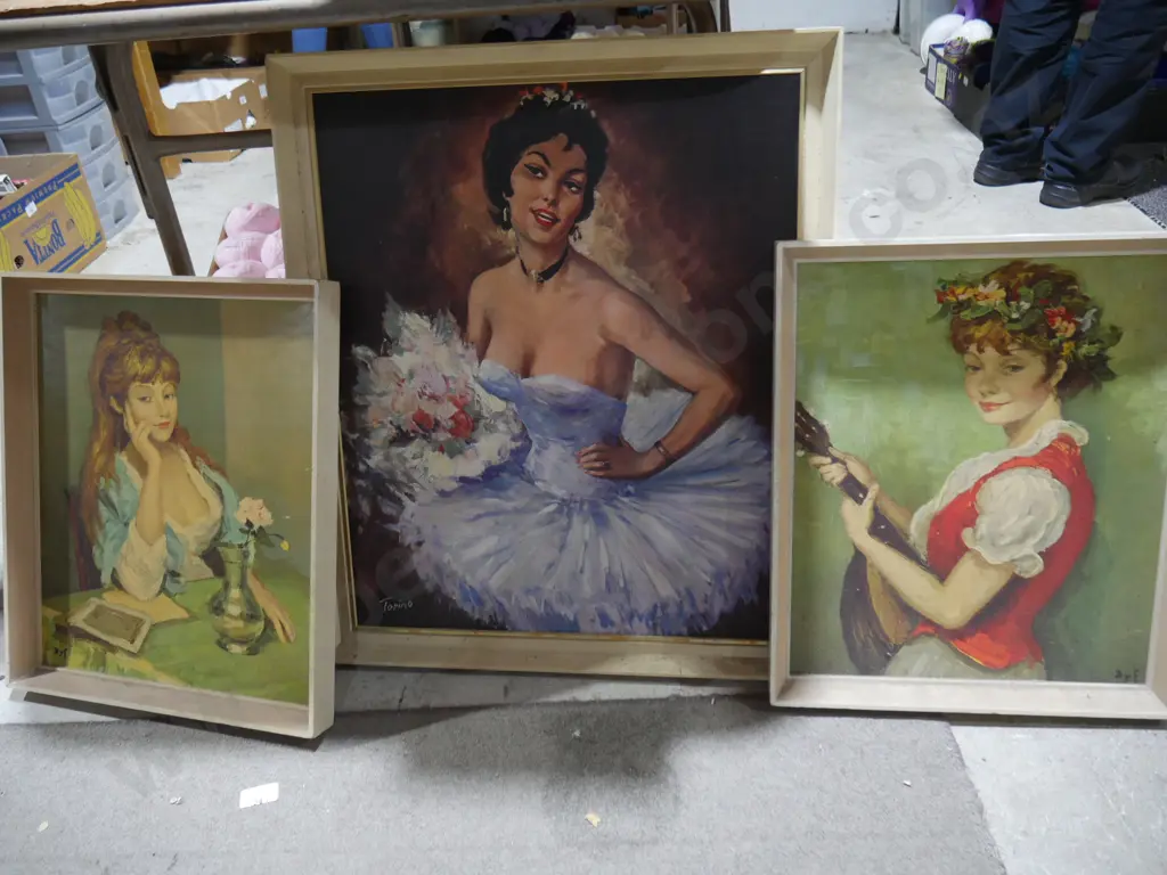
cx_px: 584
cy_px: 438
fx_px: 944
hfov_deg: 63.4
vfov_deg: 49.7
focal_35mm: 28
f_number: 3.5
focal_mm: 14
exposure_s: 1/60
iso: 640
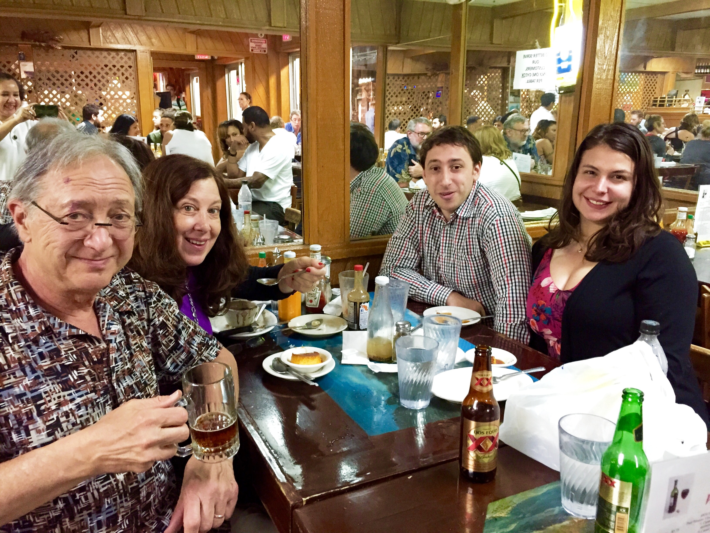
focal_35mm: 29
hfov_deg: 61.7
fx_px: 595
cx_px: 355
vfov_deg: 48.2
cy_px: 266
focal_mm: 4.15
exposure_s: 1/15
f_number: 2.2
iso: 400
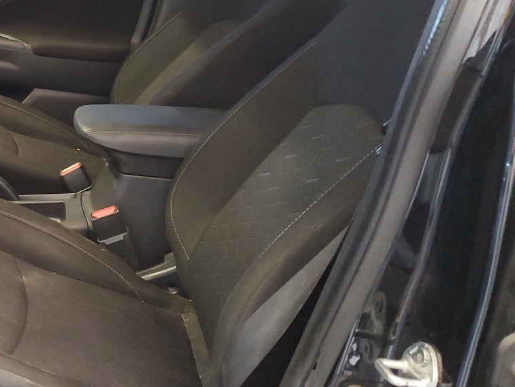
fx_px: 818
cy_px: 148
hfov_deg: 31.6
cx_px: -29
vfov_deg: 26.5
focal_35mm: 55
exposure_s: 1/33
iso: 290
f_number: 1.5
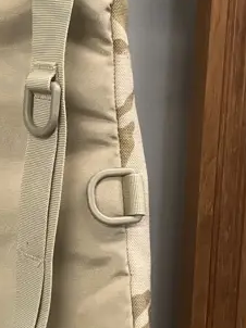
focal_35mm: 95
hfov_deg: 15.0
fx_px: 901
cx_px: -53
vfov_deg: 20.7
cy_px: 151
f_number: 1.8
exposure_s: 1/50
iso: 200
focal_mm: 3.99
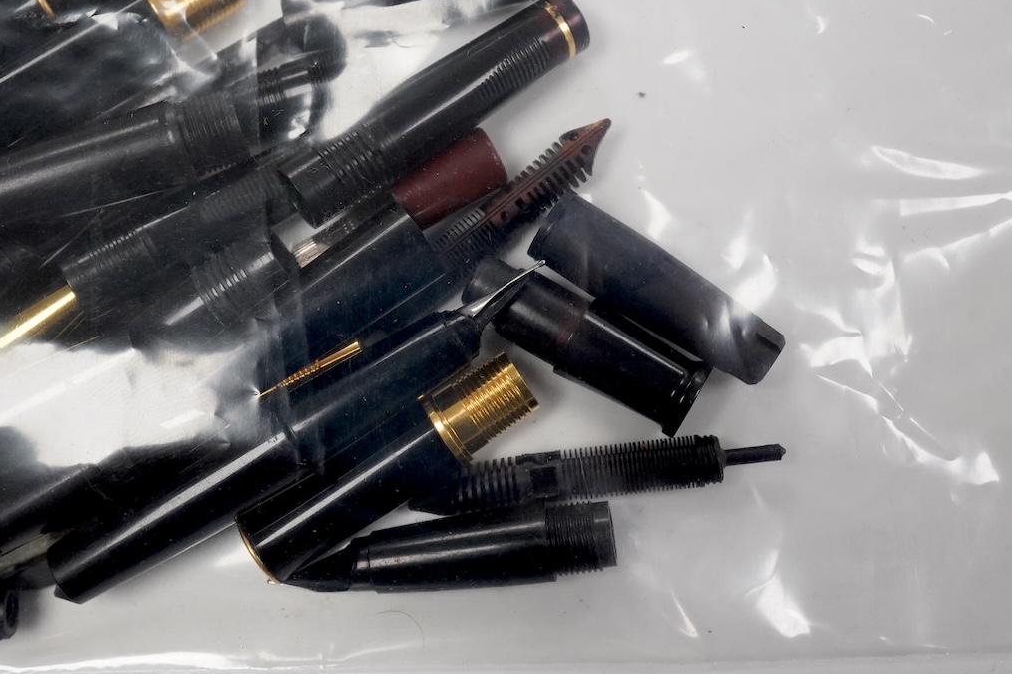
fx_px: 1405
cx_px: 465
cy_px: 307
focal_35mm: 50
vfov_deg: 27.0
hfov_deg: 39.6
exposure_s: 1/160
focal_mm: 30
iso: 2500
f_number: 13
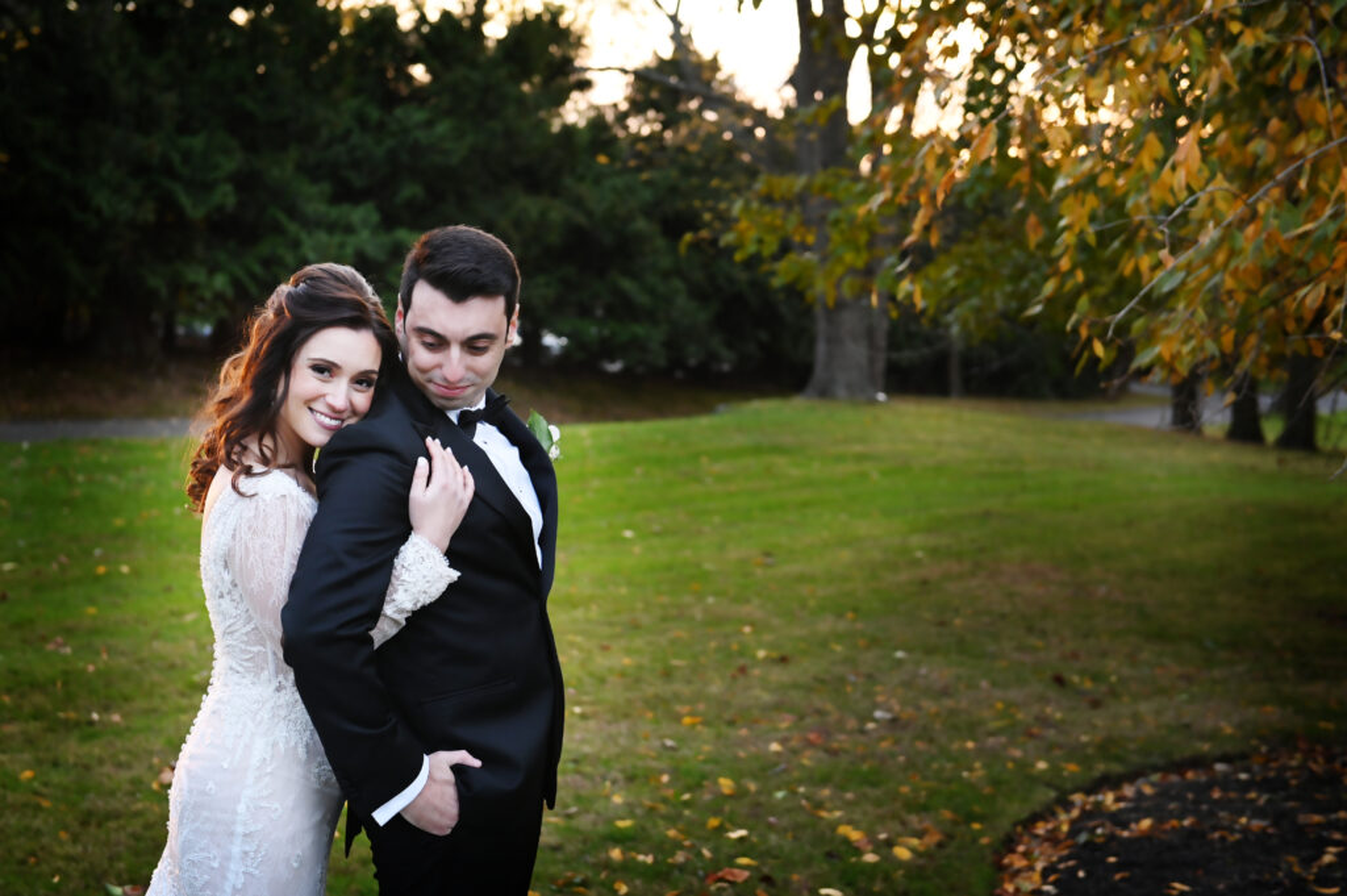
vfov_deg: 23.3
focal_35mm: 58
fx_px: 2168
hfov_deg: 34.5
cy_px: 448
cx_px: 674
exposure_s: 1/40
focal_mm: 58
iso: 640
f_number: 4
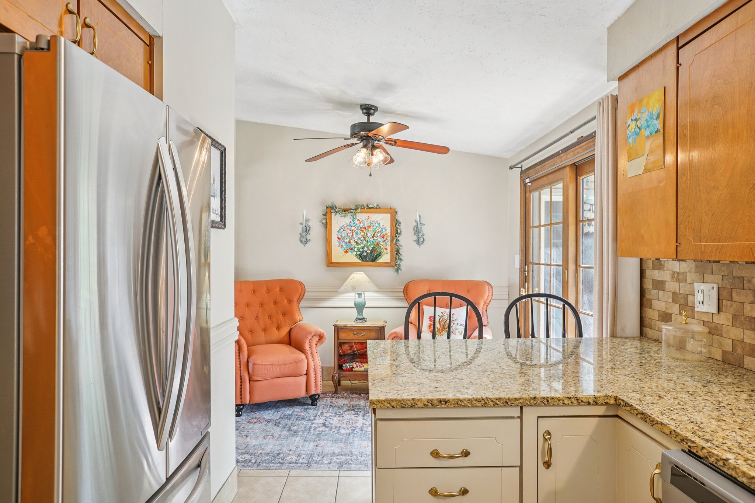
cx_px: 378
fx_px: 461
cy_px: 252
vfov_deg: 57.2
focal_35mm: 22
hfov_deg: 78.6
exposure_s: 1/4
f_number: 8
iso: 100
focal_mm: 22
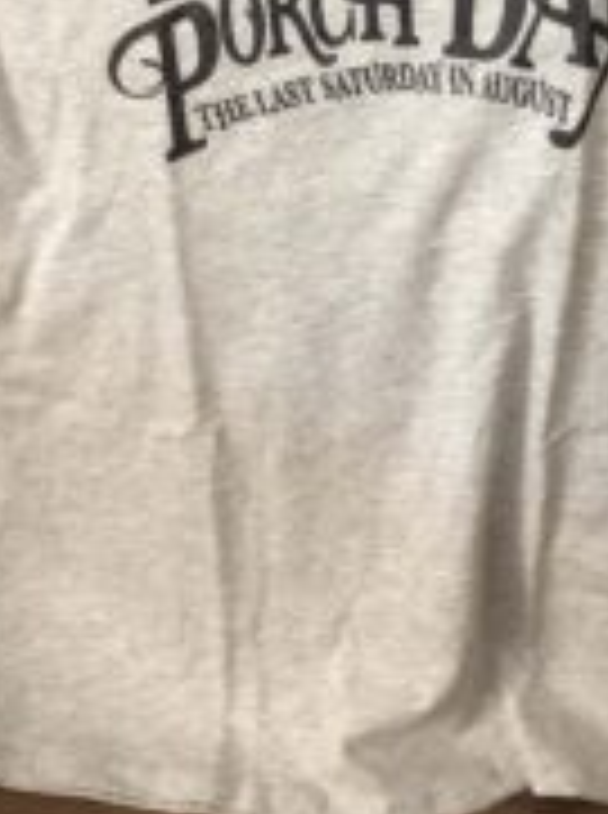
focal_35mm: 62
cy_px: 247
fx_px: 1457
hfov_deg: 23.4
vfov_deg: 30.9
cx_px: 428
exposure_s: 1/12
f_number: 1.8
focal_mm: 3.99
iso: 100
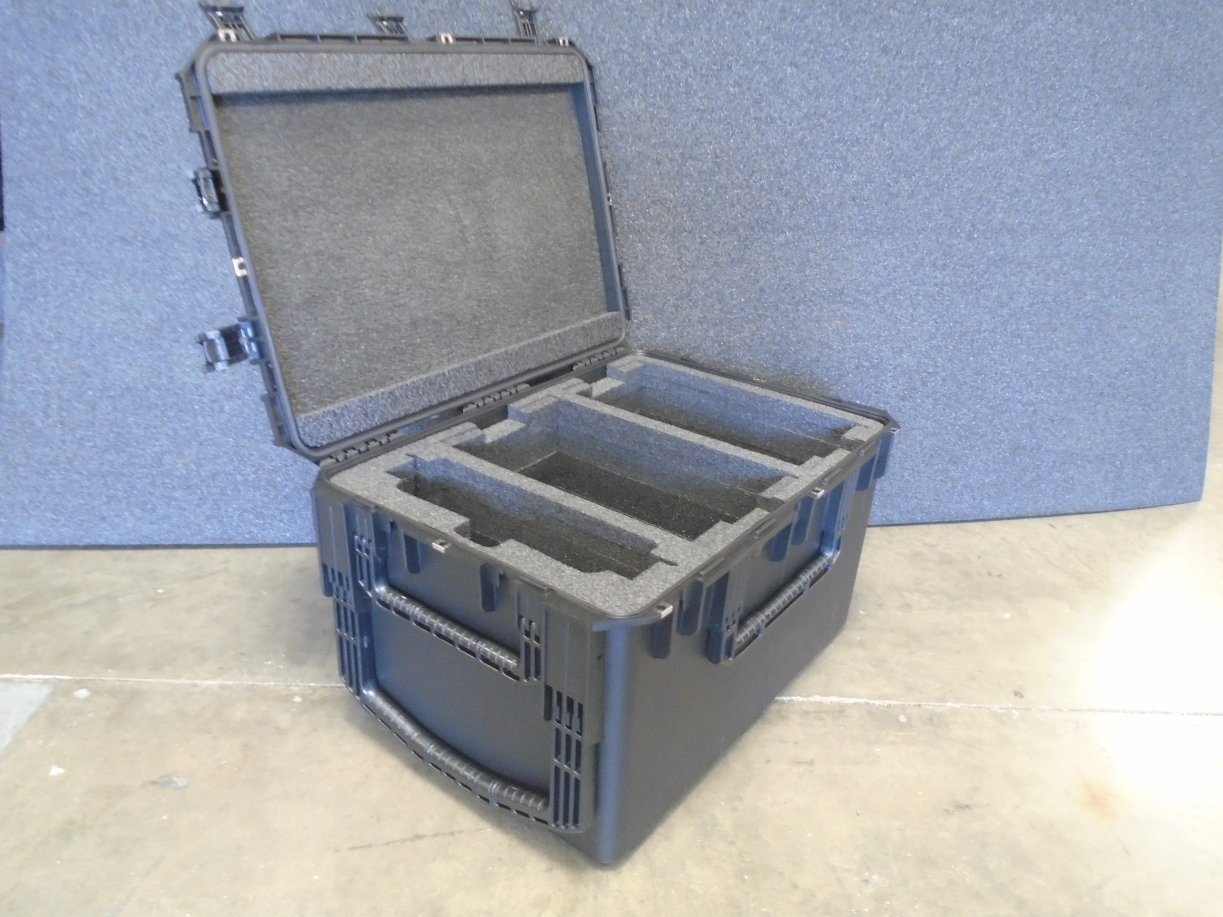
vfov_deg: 53.1
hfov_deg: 67.3
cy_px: 458
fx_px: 919
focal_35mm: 26
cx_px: 612
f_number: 3.2
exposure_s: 1/13
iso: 400
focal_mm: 4.6
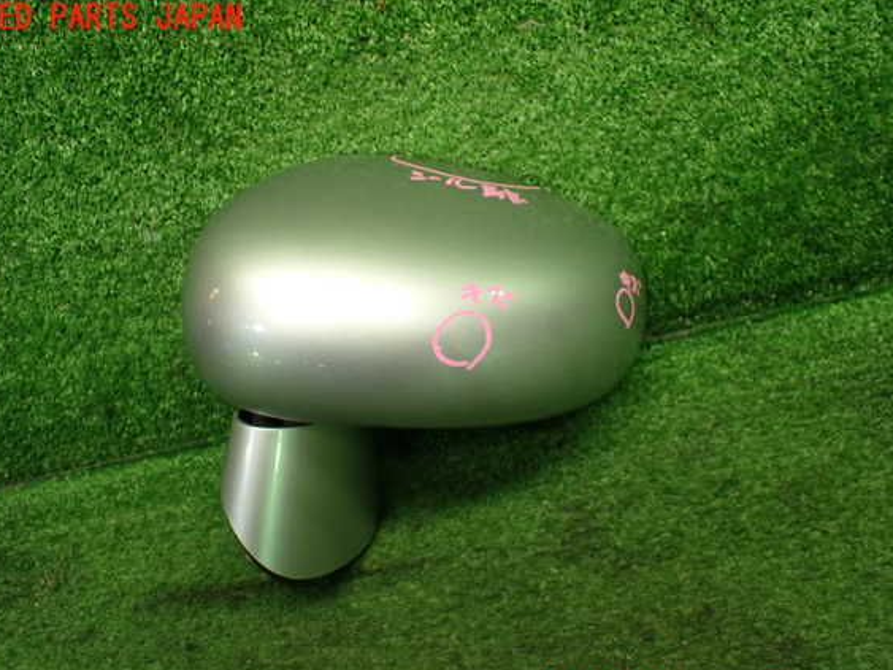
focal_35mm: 32
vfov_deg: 44.1
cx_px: 430
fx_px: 825
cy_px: 356
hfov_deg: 56.8
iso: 400
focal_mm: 5.4
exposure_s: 1/125
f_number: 2.3
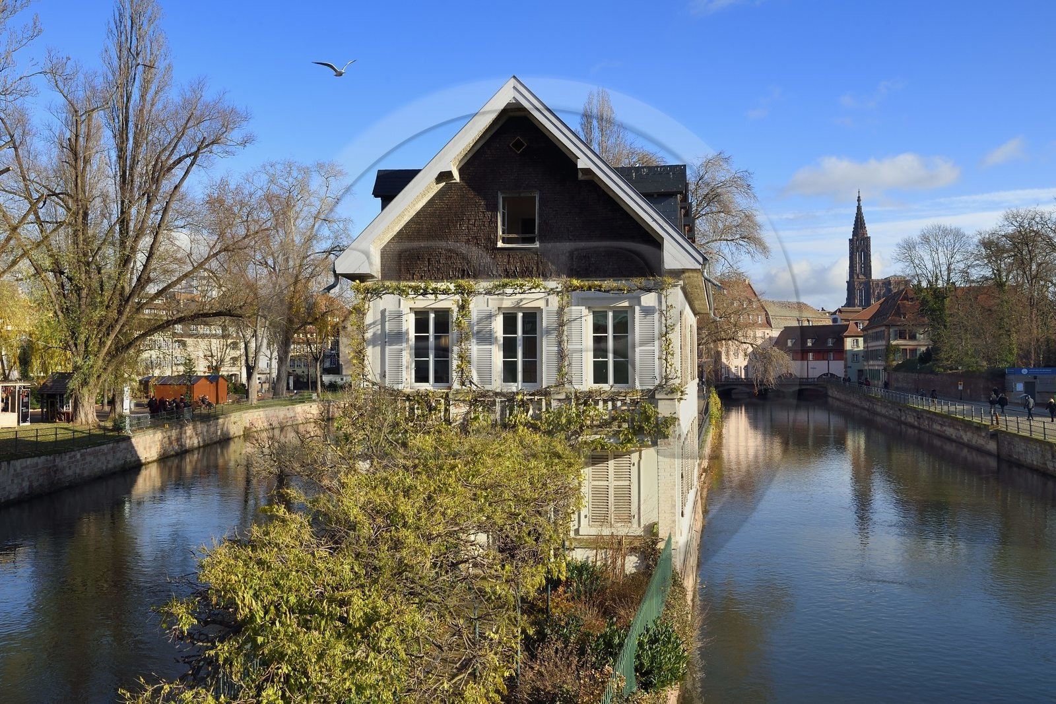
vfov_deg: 42.3
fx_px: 909
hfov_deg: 60.3
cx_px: 528
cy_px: 352
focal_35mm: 31
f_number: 13
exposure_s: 1/200
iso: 200
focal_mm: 31
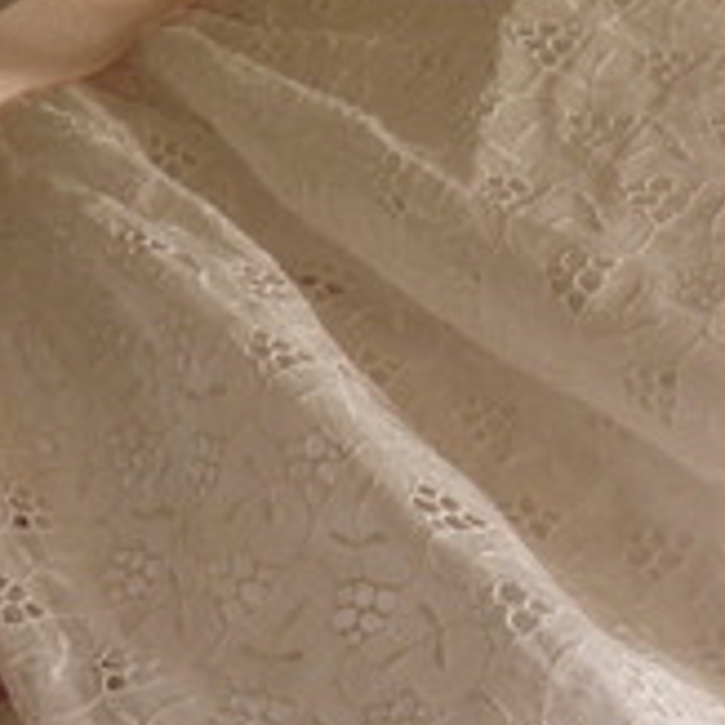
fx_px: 2701
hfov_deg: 15.3
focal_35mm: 114
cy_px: 625
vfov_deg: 15.1
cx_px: 383
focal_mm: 7.4
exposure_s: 1/59.8
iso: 164
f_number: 3.2
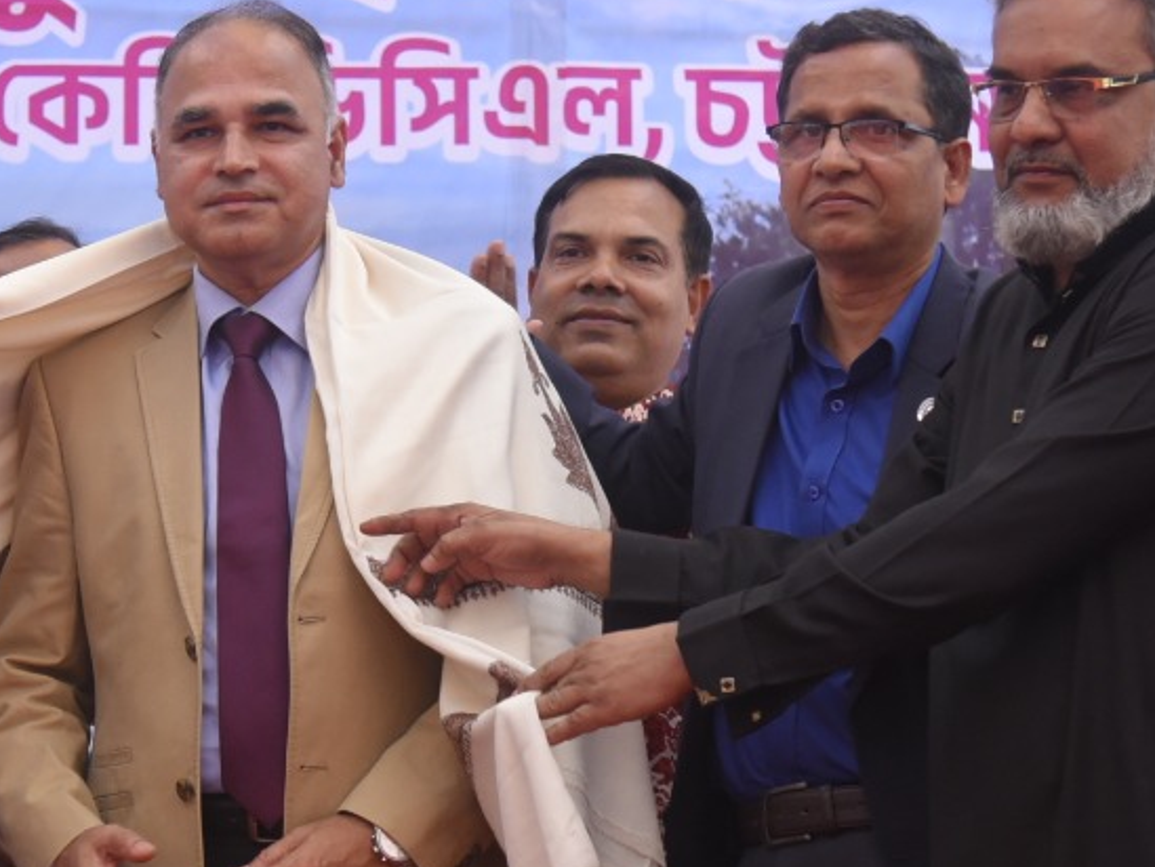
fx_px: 5206
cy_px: 448
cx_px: 339
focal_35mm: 156
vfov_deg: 9.5
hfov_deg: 12.6
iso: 1250
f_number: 4
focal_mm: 55
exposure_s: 1/200
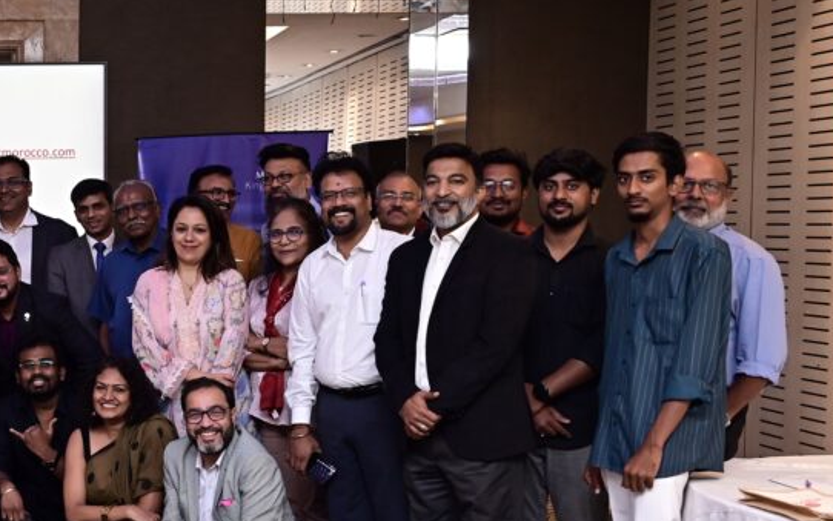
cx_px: -51
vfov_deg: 19.4
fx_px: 1524
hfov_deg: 28.2
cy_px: 319
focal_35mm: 67
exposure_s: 1/125
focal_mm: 30.5
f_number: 4.5
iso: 1600
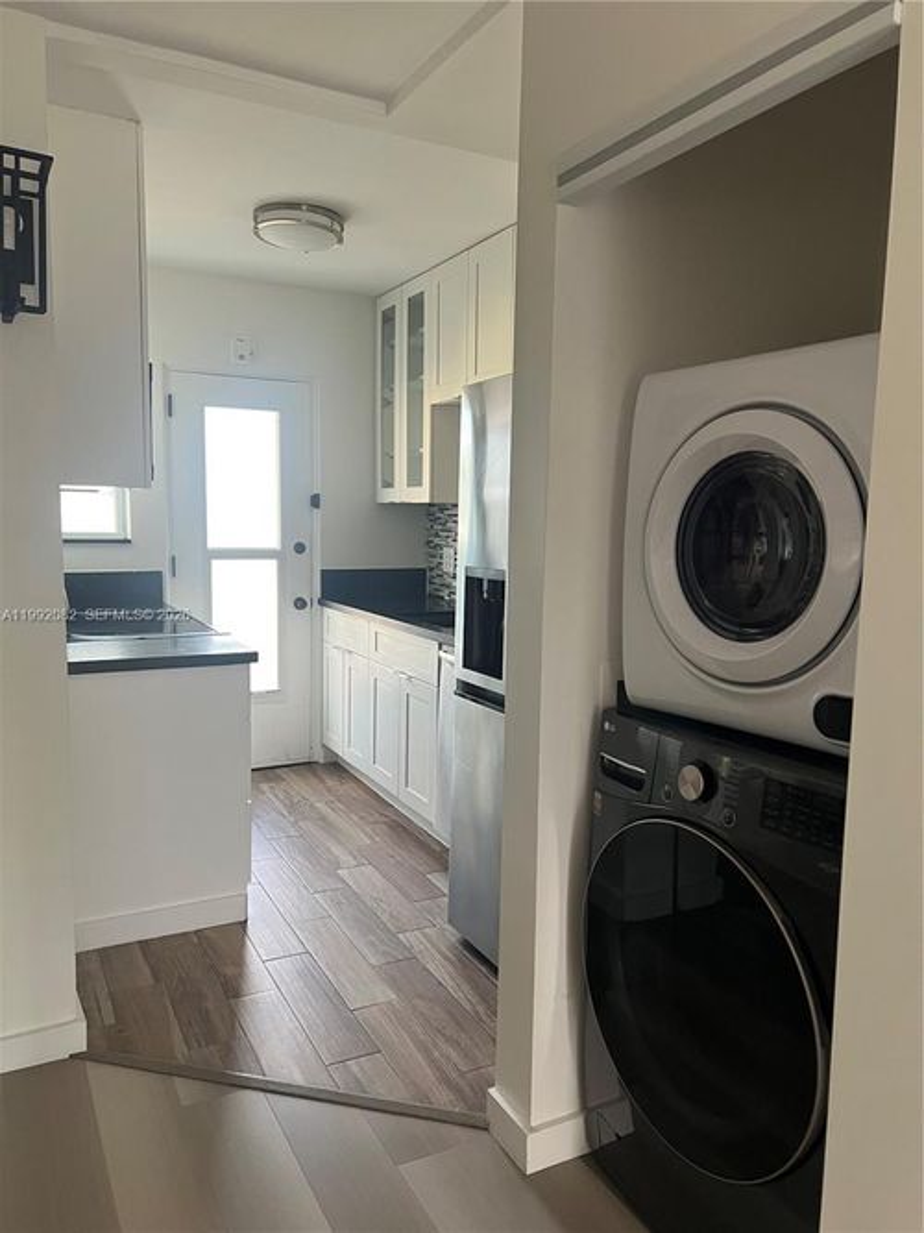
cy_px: 616
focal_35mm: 26
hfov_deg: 53.0
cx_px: 462
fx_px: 926
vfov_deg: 67.3
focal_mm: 5.7
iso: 125
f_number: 1.5
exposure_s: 1/85
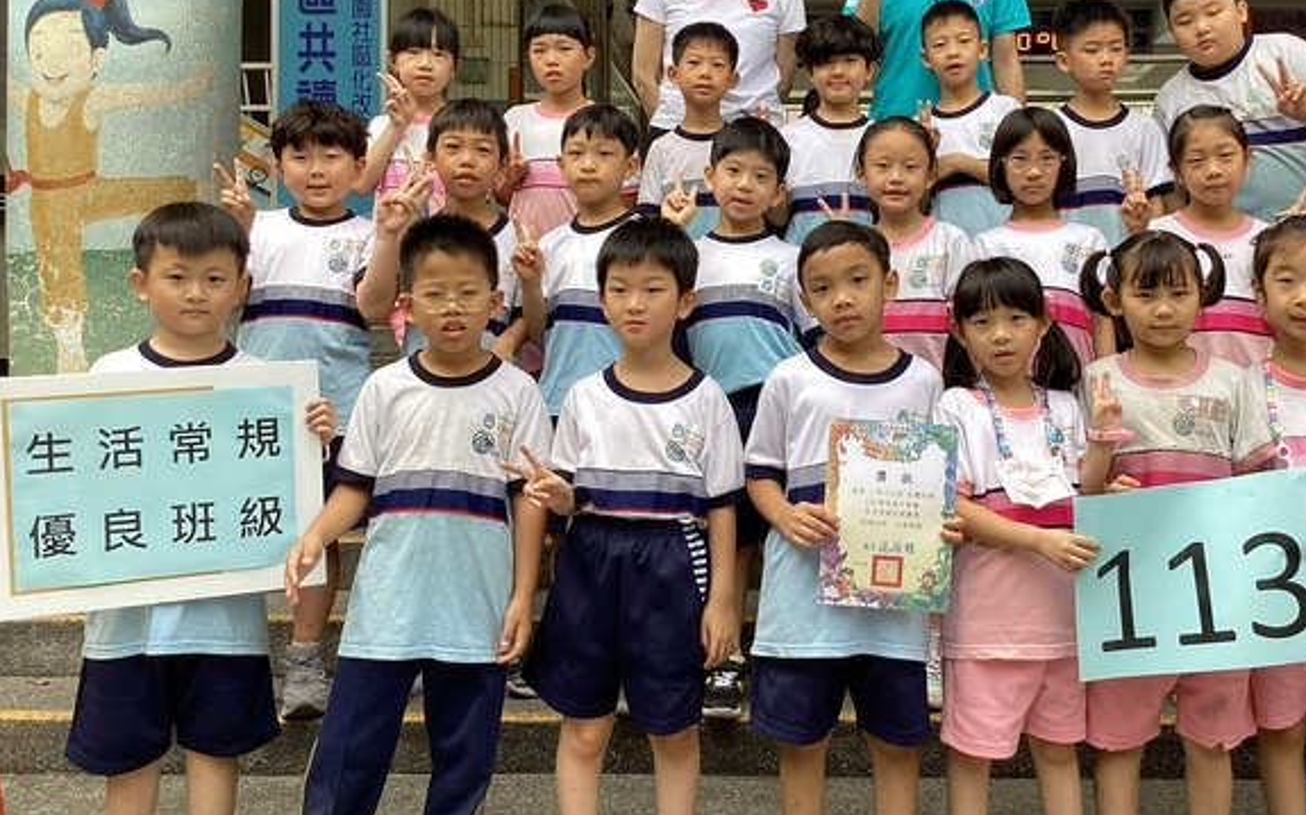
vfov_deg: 31.8
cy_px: 294
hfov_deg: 49.0
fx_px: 1423
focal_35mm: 40
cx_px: 790
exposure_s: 1/180
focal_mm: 3.3
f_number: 2.4
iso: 25
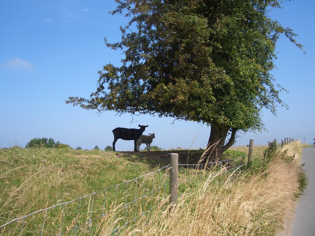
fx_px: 318
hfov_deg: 52.6
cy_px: 118
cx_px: 158
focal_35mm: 35
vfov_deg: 40.7
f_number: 4.3
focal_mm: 5.8
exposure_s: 1/400
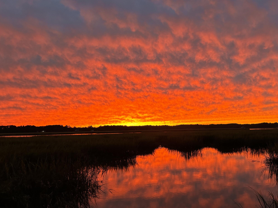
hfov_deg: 56.4
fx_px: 257
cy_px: 120
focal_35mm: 32
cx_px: 165
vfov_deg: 44.0
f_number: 1.6
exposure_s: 1/60
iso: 200
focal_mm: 5.96
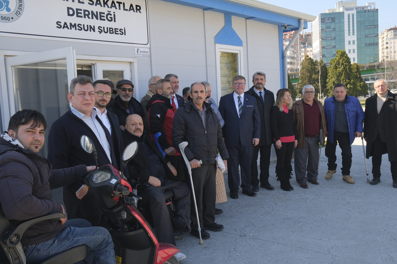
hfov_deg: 55.8
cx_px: 198
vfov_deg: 38.9
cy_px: 132
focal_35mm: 34
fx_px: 375
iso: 400
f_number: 9
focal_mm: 22.8
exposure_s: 1/160
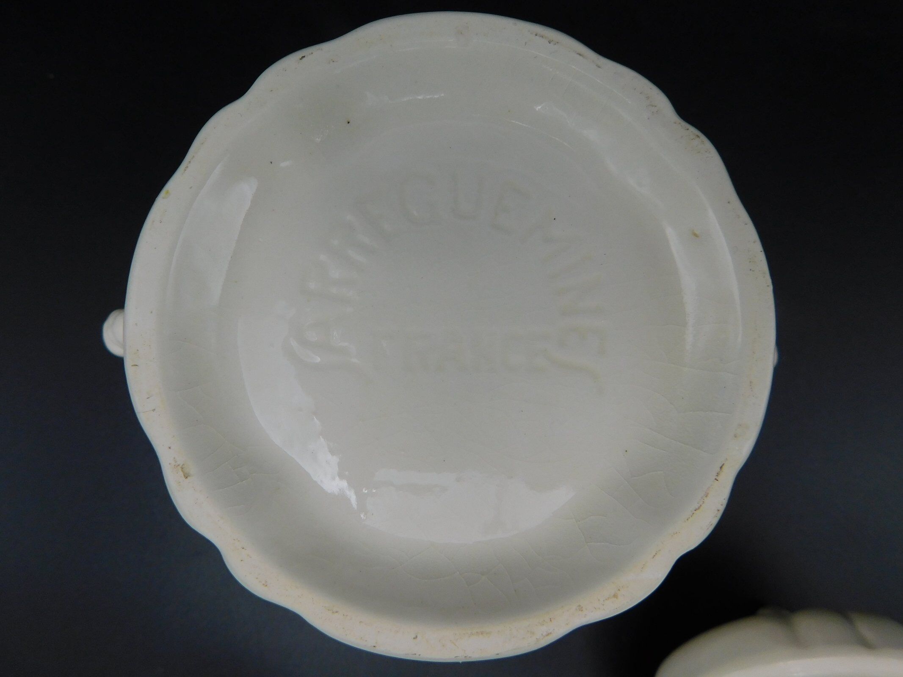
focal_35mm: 23
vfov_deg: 58.9
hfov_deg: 73.9
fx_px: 600
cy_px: 338
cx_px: 452
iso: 125
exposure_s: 1/200
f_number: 3
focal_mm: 4
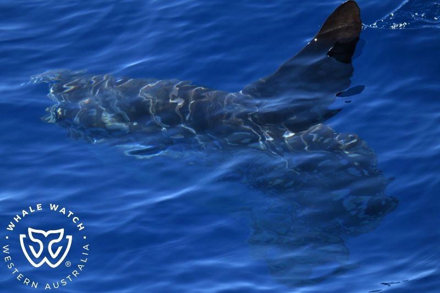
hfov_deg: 6.4
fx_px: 3910
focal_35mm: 320
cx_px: 220
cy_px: 146
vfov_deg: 4.3
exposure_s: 1/8000
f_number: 5.6
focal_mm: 320
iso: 2800
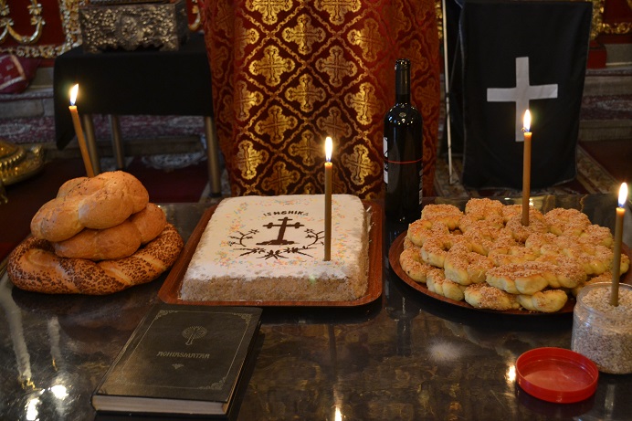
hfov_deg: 45.0
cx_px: 316
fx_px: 763
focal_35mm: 44
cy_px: 210
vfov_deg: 30.8
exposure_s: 1/15
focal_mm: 29
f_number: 4.5
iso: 1100
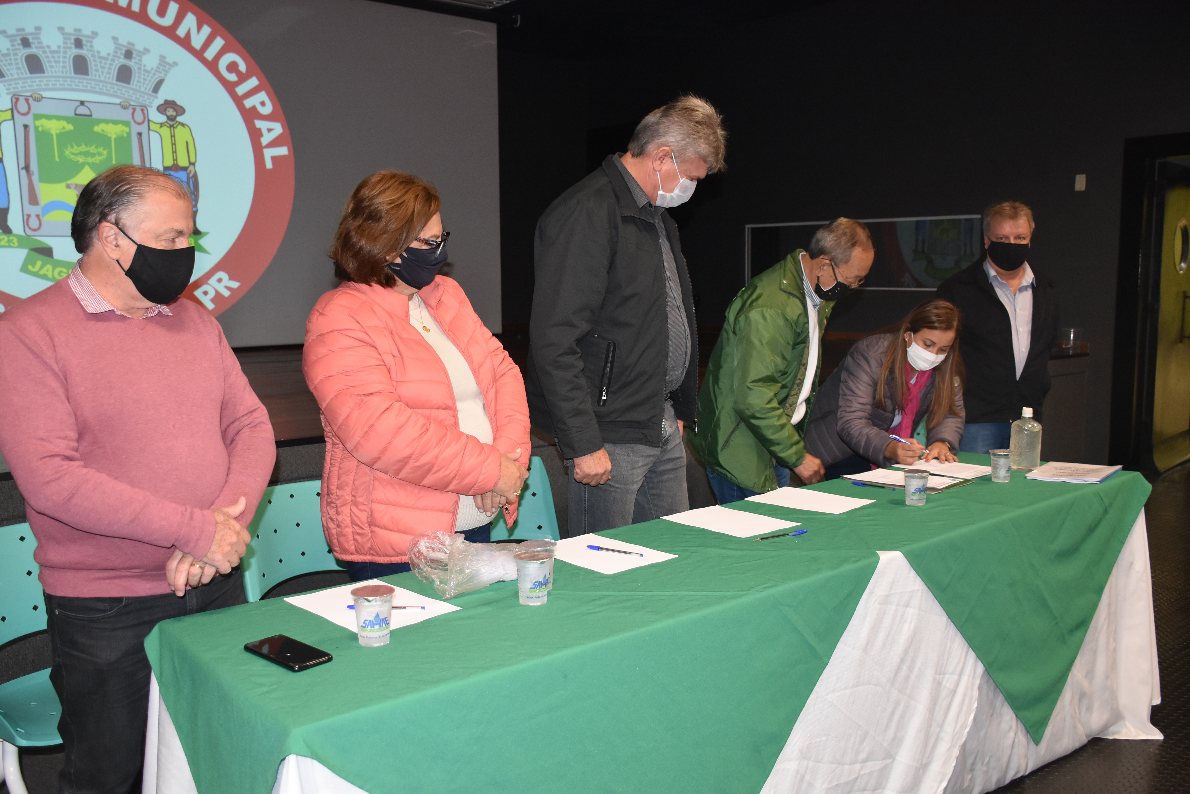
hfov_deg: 61.9
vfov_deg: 43.6
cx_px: 595
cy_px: 397
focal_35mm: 30
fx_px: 992
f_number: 3.5
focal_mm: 20
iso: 1400
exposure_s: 1/60
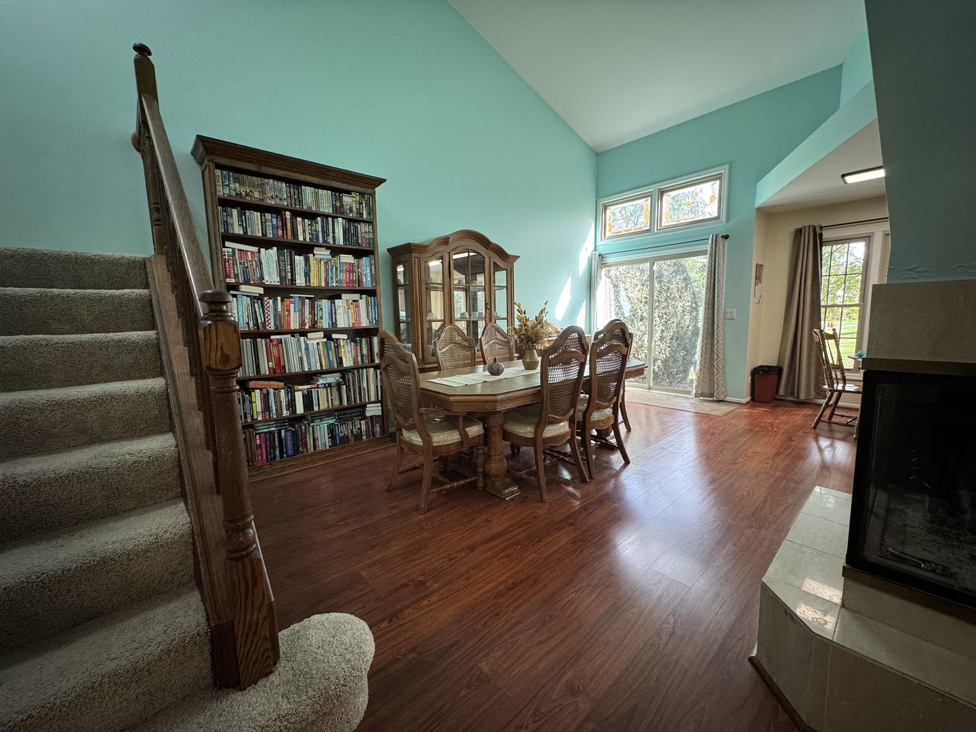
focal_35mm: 14
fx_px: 395
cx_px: 488
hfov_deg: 102.1
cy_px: 366
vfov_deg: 85.7
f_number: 2.2
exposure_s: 1/120
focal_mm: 2.22
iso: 200
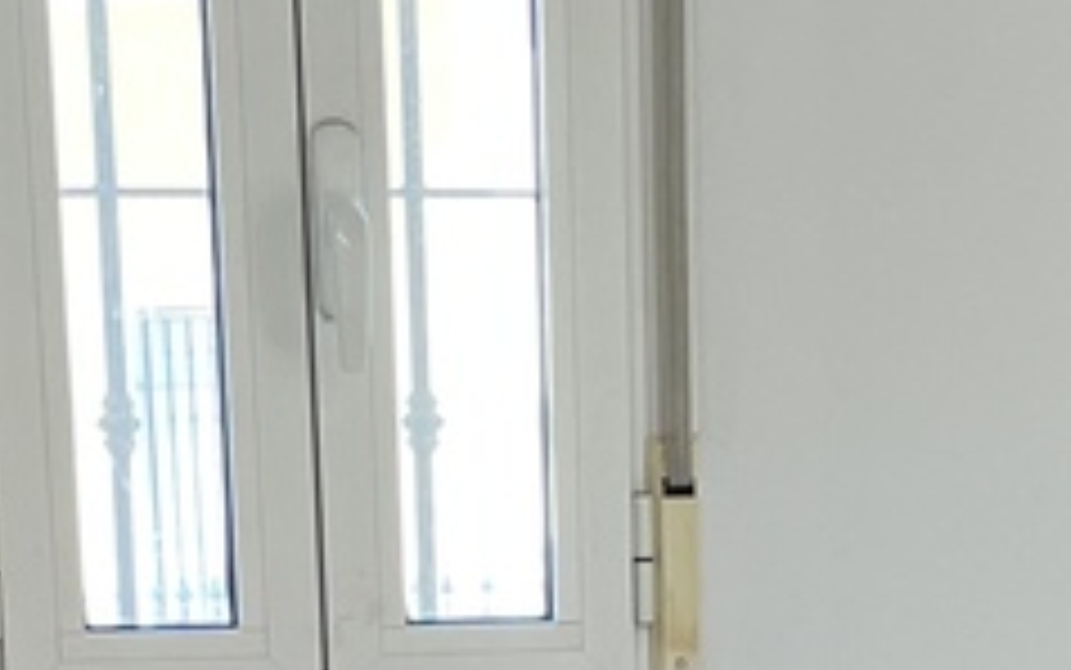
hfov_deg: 14.1
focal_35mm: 148
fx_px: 4322
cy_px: 1785
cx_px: 711
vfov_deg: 8.0
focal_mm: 4.2
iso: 80
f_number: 1.6
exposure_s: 1/100
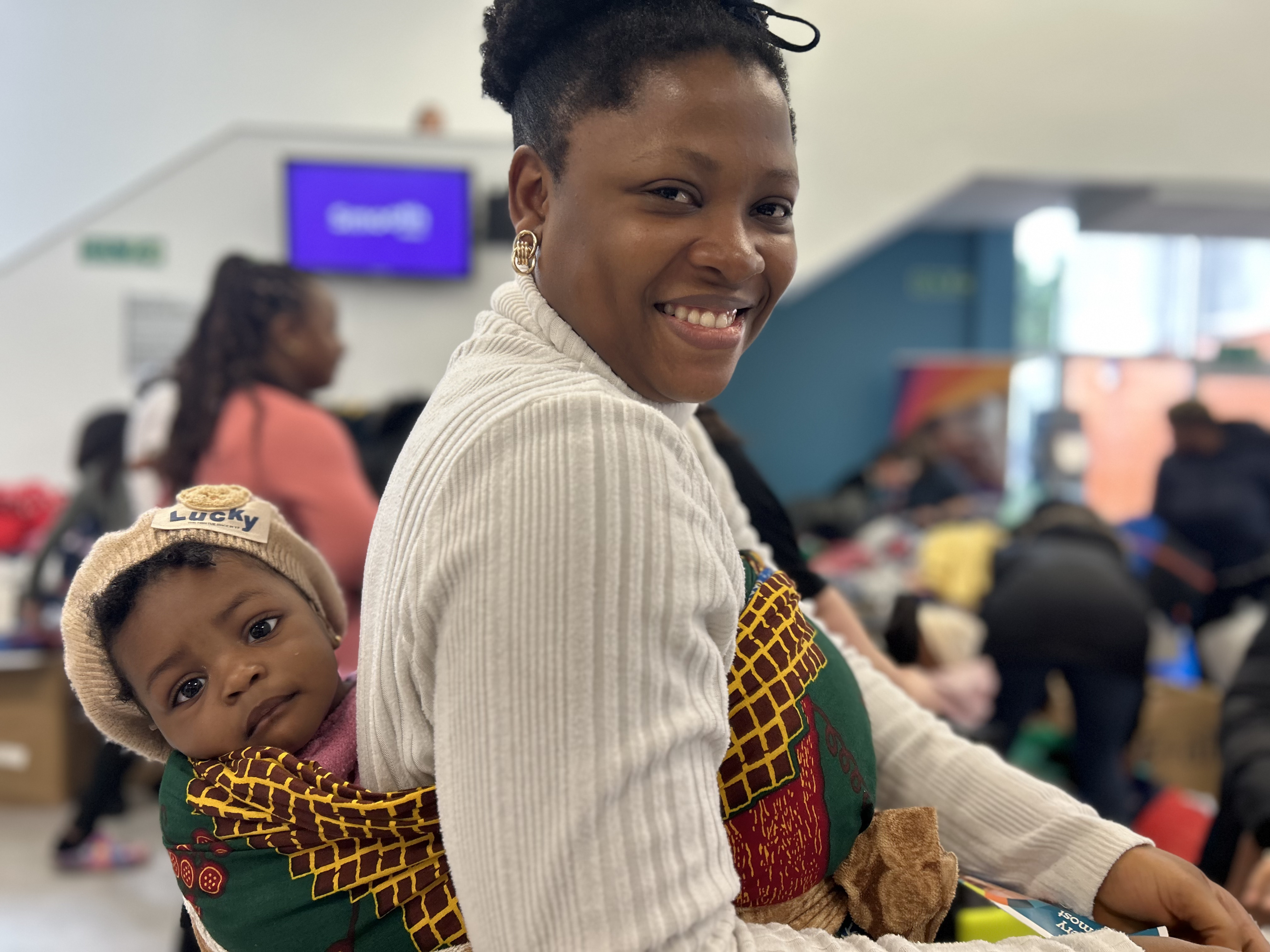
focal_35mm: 26
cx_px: 635
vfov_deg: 53.1
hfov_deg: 67.3
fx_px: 954
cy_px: 476
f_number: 1.5
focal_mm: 5.7
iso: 80
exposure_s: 1/50
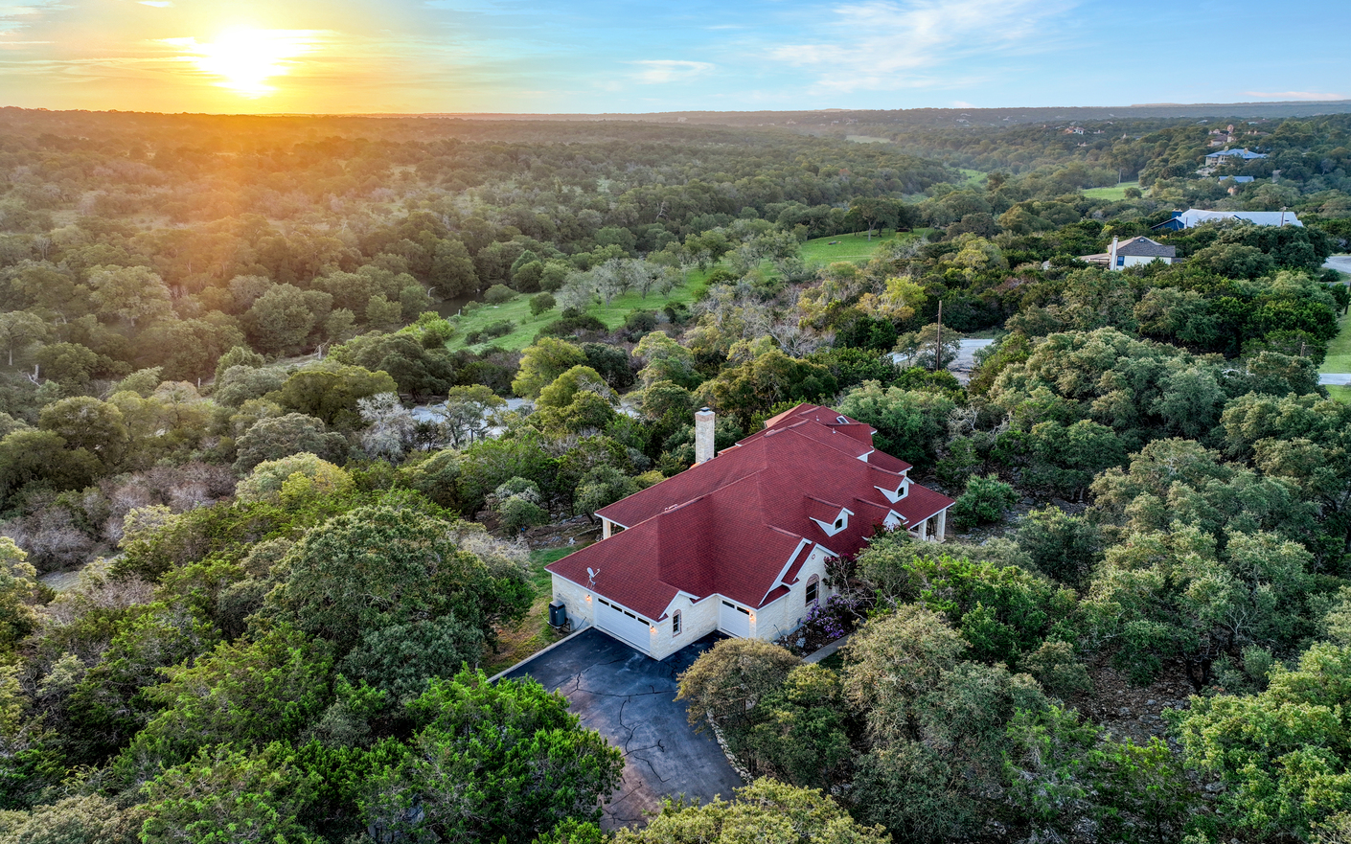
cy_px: 410
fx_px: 957
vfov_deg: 47.6
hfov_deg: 70.4
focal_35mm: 26
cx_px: 688
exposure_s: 1/240
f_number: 2.8
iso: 400
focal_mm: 12.29
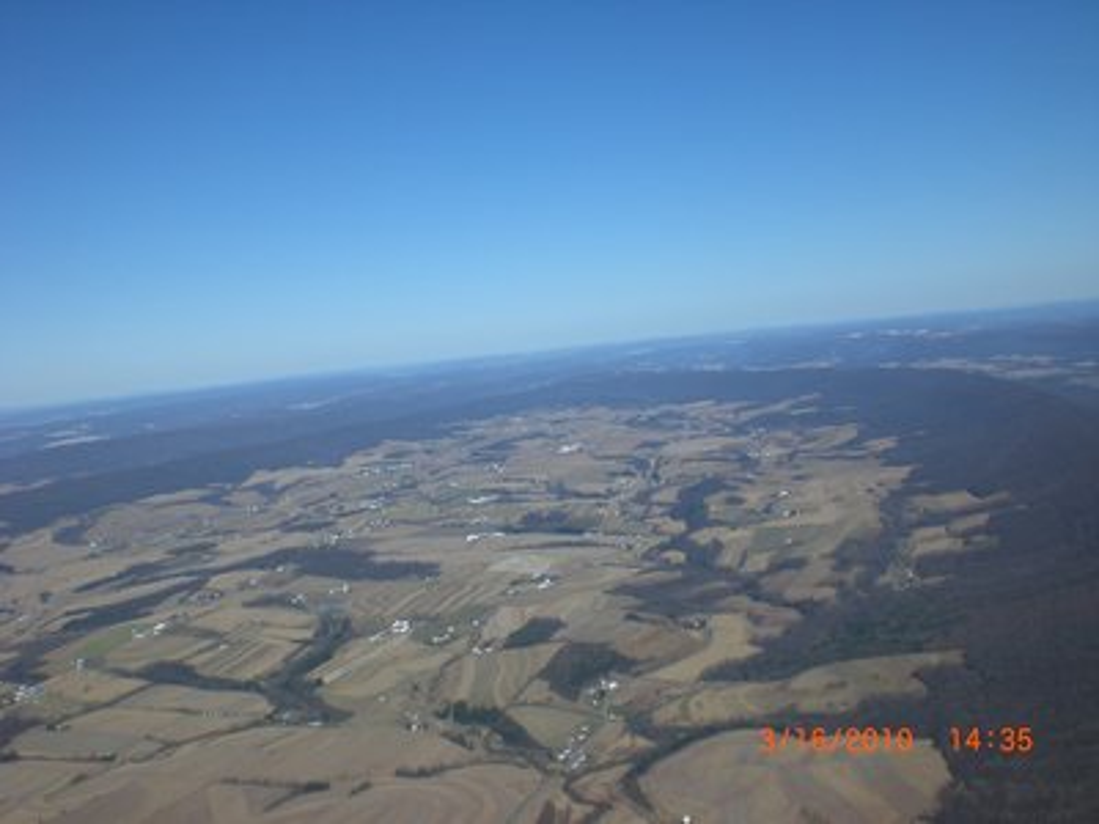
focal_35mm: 38
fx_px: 1206
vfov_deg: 37.7
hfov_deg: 49.0
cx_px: 550
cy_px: 412
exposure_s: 1/800
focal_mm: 6.3
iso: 50
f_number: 4.4
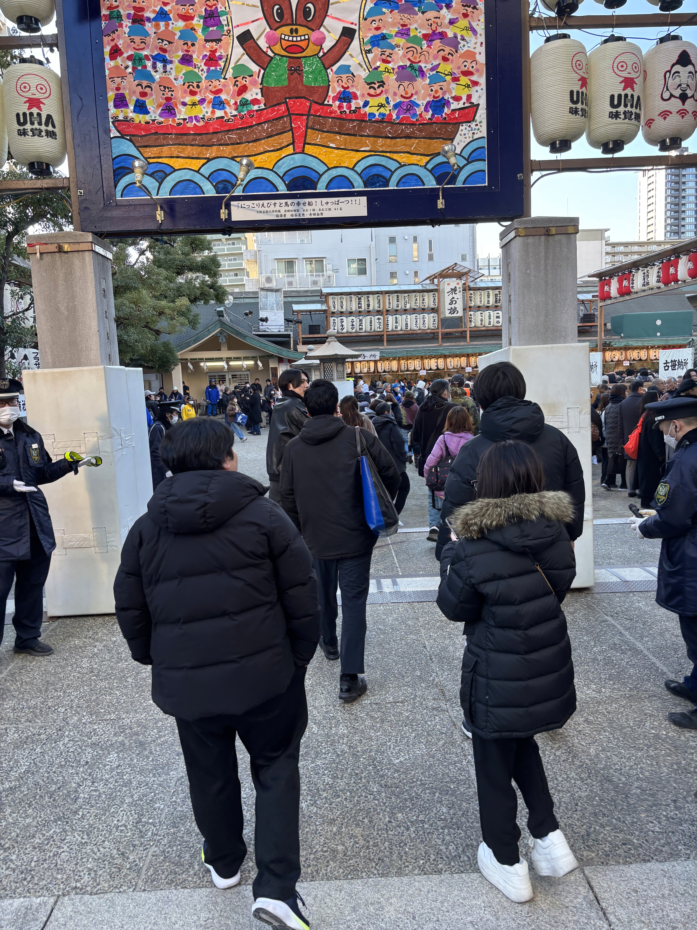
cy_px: 465
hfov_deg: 53.1
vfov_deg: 67.3
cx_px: 348
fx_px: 698
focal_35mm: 26
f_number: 1.6
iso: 32
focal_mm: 5.96
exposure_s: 1/121
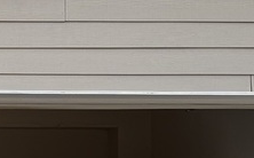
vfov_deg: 10.4
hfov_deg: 16.0
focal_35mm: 124
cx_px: -79
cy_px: 169
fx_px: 857
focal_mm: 6.76
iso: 80
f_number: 1.78
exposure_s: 1/654
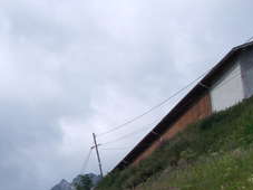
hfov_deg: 24.0
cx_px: -49
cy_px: 215
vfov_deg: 19.0
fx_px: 541
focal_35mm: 74
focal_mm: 4
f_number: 5.4
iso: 80
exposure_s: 1/500
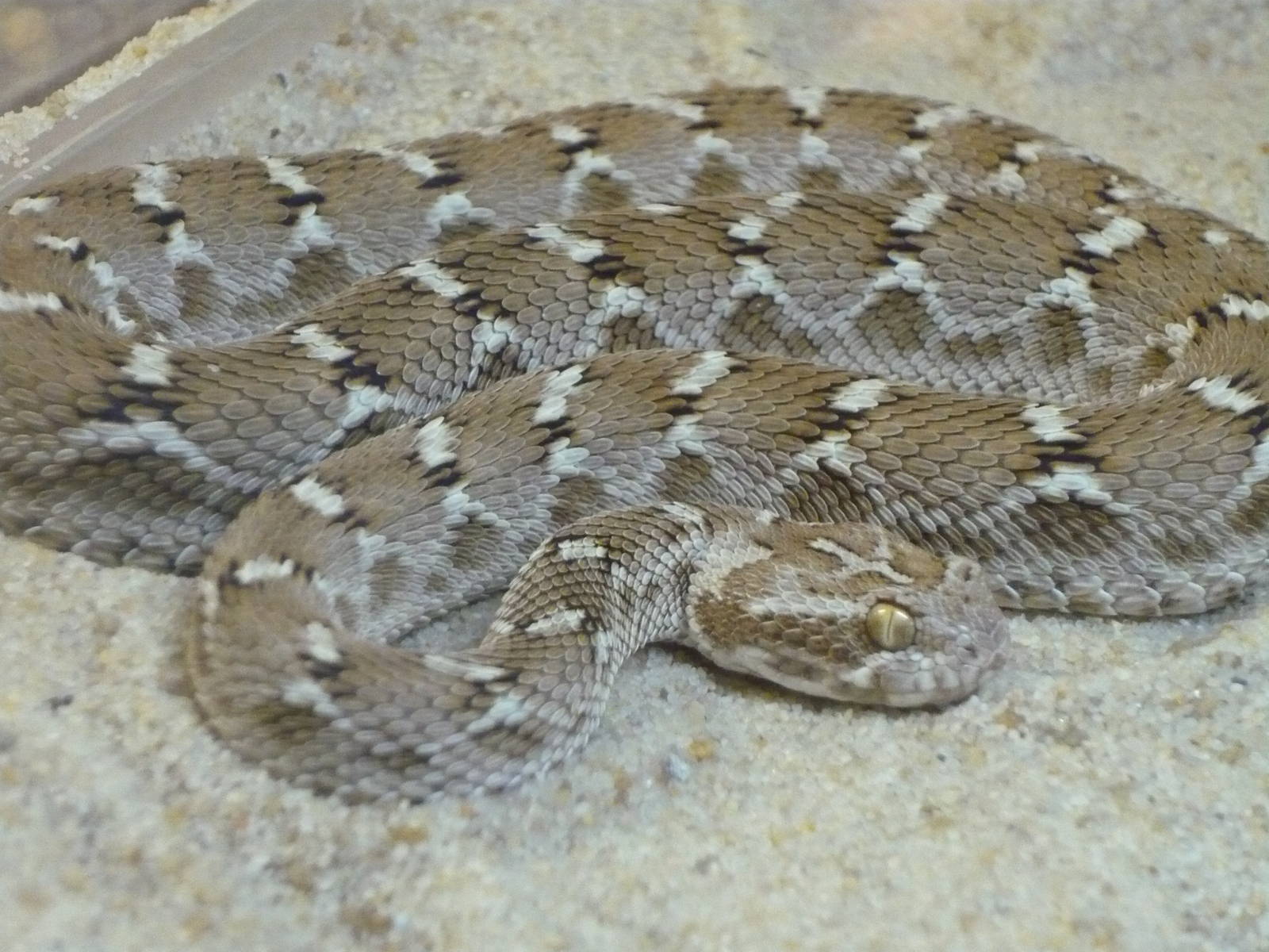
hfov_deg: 19.6
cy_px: 476
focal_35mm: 100
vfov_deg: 14.8
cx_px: 634
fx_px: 3666
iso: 800
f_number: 5.1
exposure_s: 1/30
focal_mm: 16.5
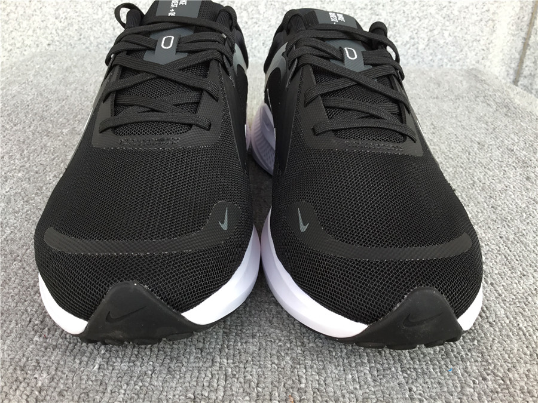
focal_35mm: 31
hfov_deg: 58.4
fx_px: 482
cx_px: 269
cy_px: 202
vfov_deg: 45.4
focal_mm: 3.3
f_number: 2.4
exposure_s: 1/100
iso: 32
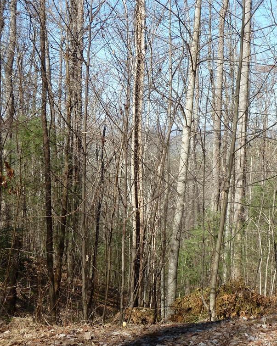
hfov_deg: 28.2
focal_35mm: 53
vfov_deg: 35.4
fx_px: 543
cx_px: 209
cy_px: 174
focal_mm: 6.5
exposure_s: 1/200
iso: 80
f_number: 4
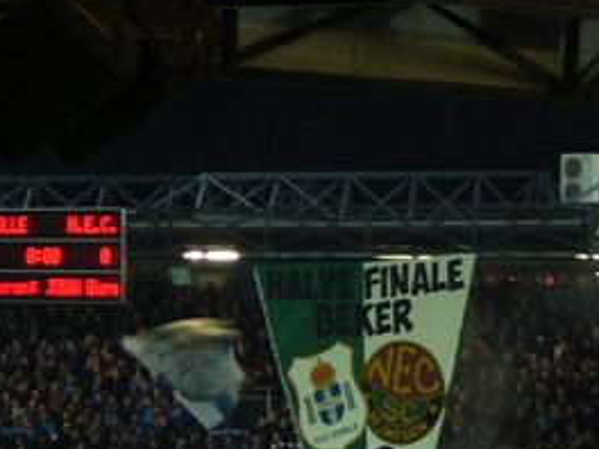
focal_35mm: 227
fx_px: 3928
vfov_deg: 6.5
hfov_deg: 8.7
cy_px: 384
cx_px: 347
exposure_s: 1/8
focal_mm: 17.4
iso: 200
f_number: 4.9
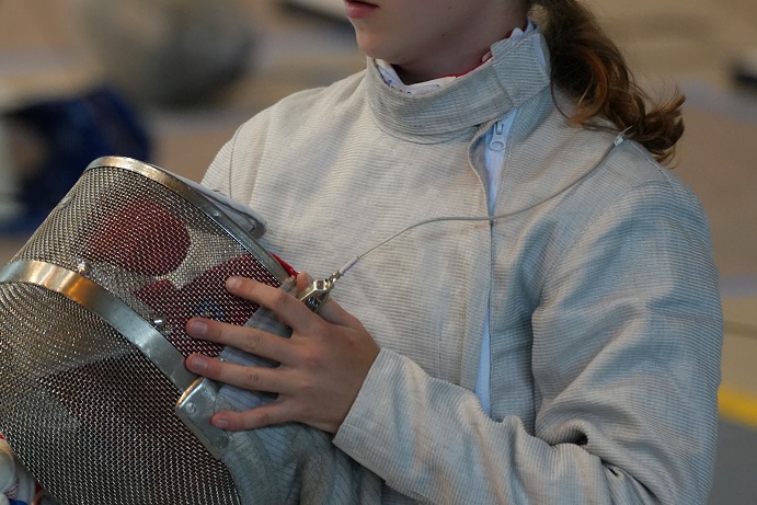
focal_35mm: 477
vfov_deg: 2.9
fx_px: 10032
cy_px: 73
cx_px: 156
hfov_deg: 4.3
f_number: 5.6
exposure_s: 1/250
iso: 5000
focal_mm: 235
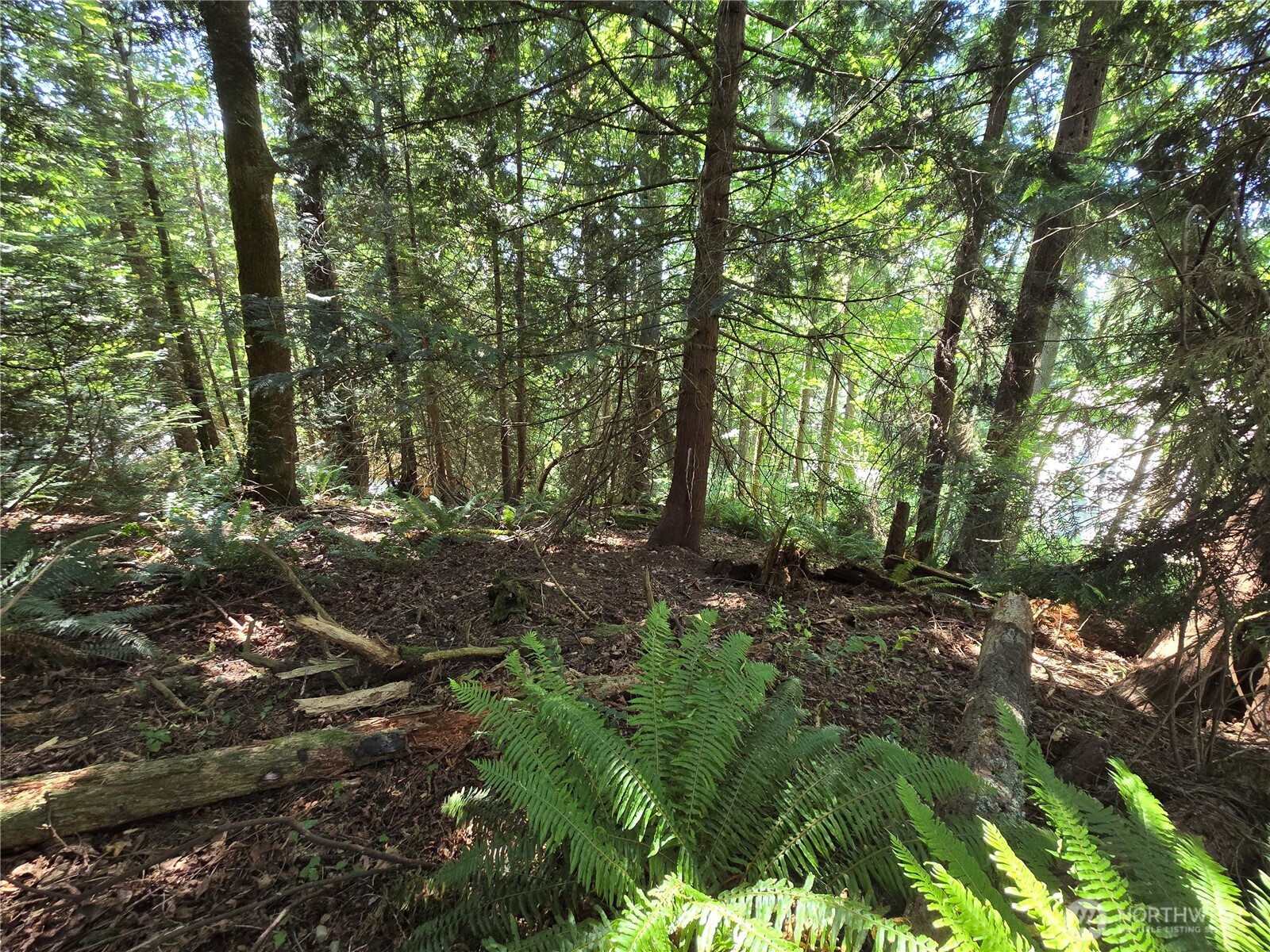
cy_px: 476
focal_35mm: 13
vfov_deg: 89.9
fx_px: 477
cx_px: 635
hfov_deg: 106.2
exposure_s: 1/60
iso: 200
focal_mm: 2.2
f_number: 2.2
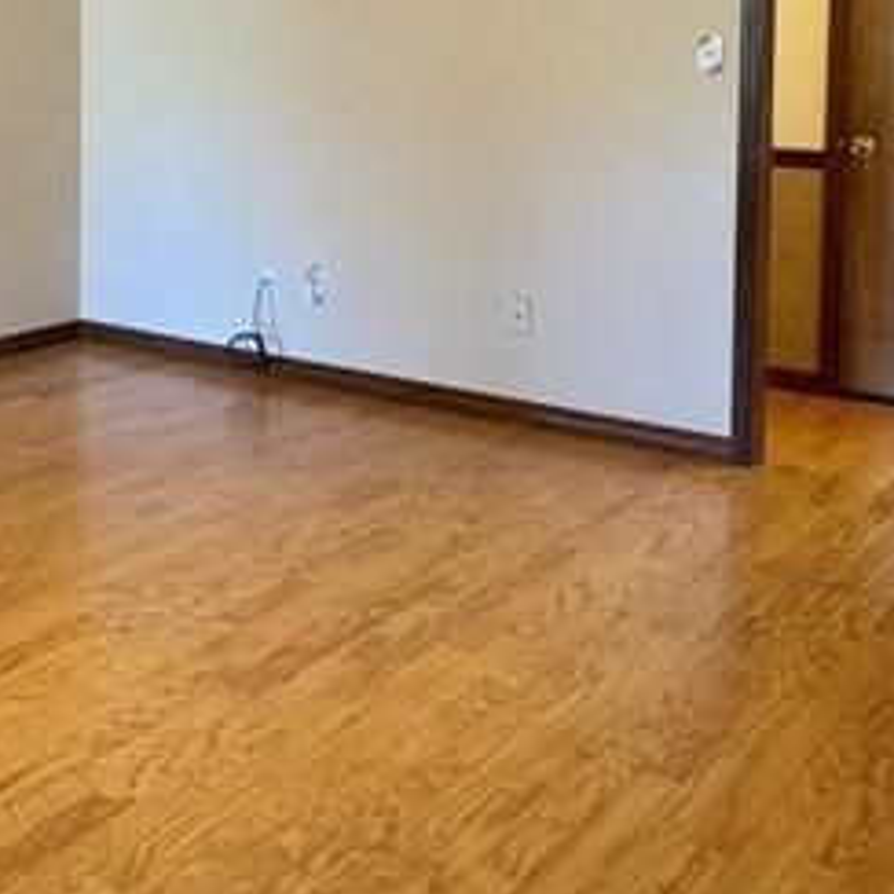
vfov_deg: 31.2
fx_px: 1519
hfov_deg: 31.2
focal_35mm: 52
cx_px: 77
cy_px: 84
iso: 200
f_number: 2.2
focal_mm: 2.22
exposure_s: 1/60
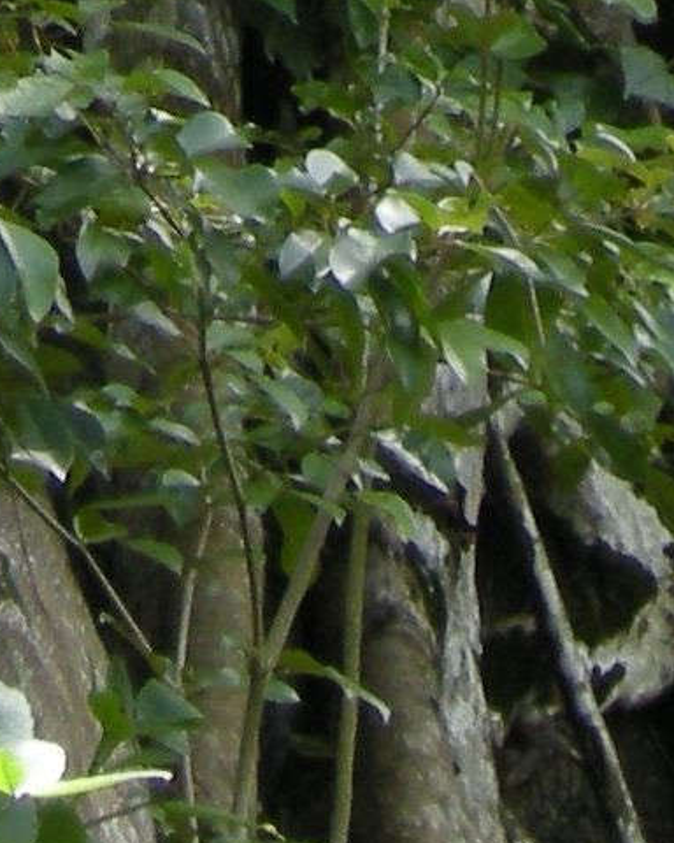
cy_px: -2406
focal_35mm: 382
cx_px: 599
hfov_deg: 4.0
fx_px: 9525
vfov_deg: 4.7
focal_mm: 10.1
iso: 81
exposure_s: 1/52.8
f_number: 3.1
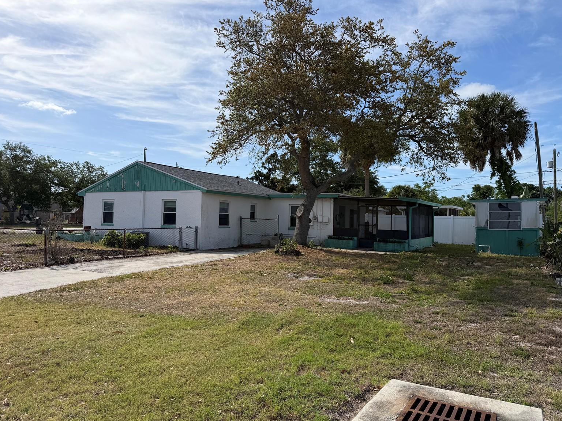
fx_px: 406
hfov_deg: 69.4
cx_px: 278
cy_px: 204
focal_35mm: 25
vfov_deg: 54.9
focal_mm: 6.76
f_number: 1.78
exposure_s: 1/5319
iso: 80
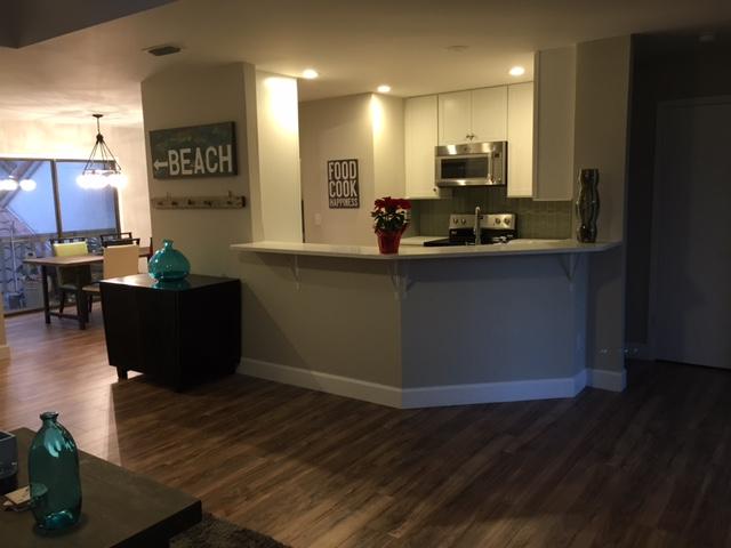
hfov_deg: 61.7
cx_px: 366
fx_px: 612
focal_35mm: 29
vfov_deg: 48.2
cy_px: 274
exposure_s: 1/33
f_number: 2.2
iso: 125
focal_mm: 4.15
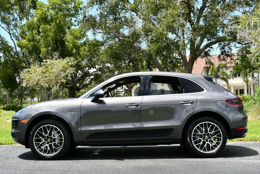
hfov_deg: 42.7
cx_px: 130
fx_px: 333
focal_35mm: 46
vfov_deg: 29.3
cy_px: 87
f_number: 8
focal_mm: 23
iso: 160
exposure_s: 1/250
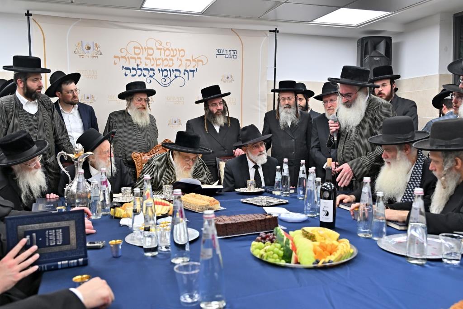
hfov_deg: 57.2
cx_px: 232
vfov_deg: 40.0
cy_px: 154
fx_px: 424
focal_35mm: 33
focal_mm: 33
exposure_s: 1/200
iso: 640
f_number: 4
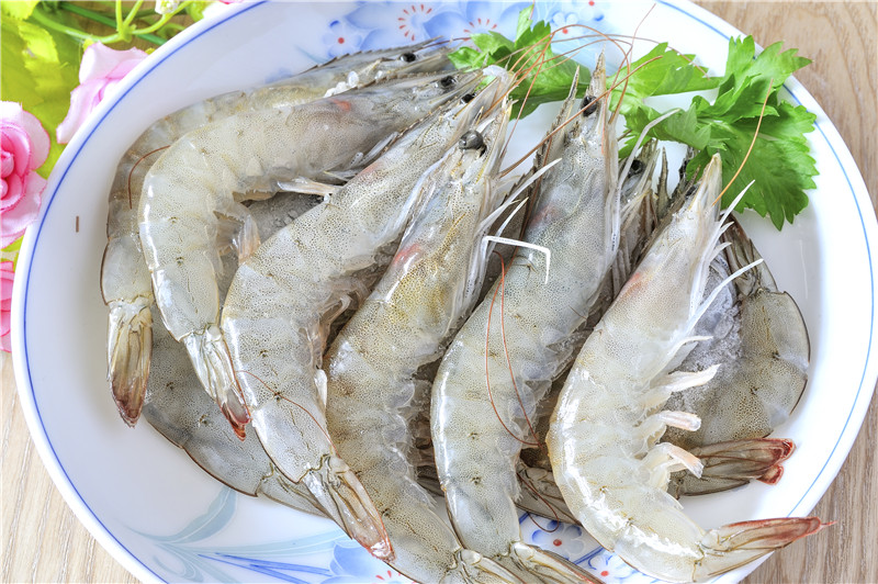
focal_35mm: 90
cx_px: 439
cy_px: 292
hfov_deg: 22.6
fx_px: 2193
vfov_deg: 15.2
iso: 200
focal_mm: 90
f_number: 20
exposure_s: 4
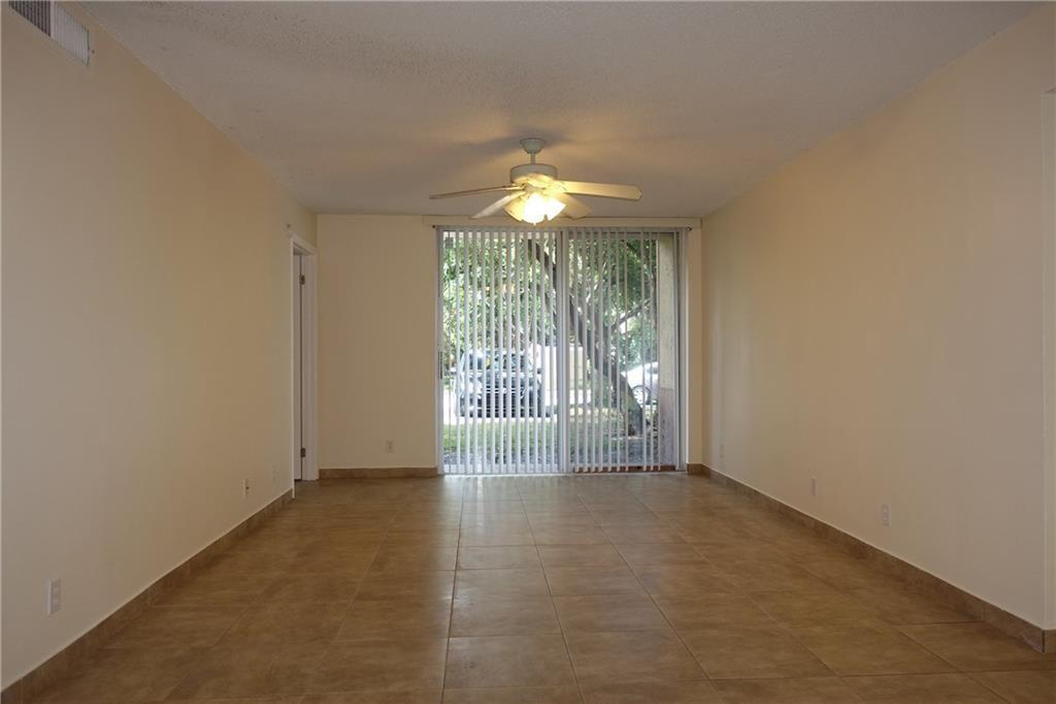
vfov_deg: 53.1
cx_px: 528
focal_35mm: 24
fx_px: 704
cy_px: 352
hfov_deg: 73.8
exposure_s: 1/125
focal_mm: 8.8
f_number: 1.8
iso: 125
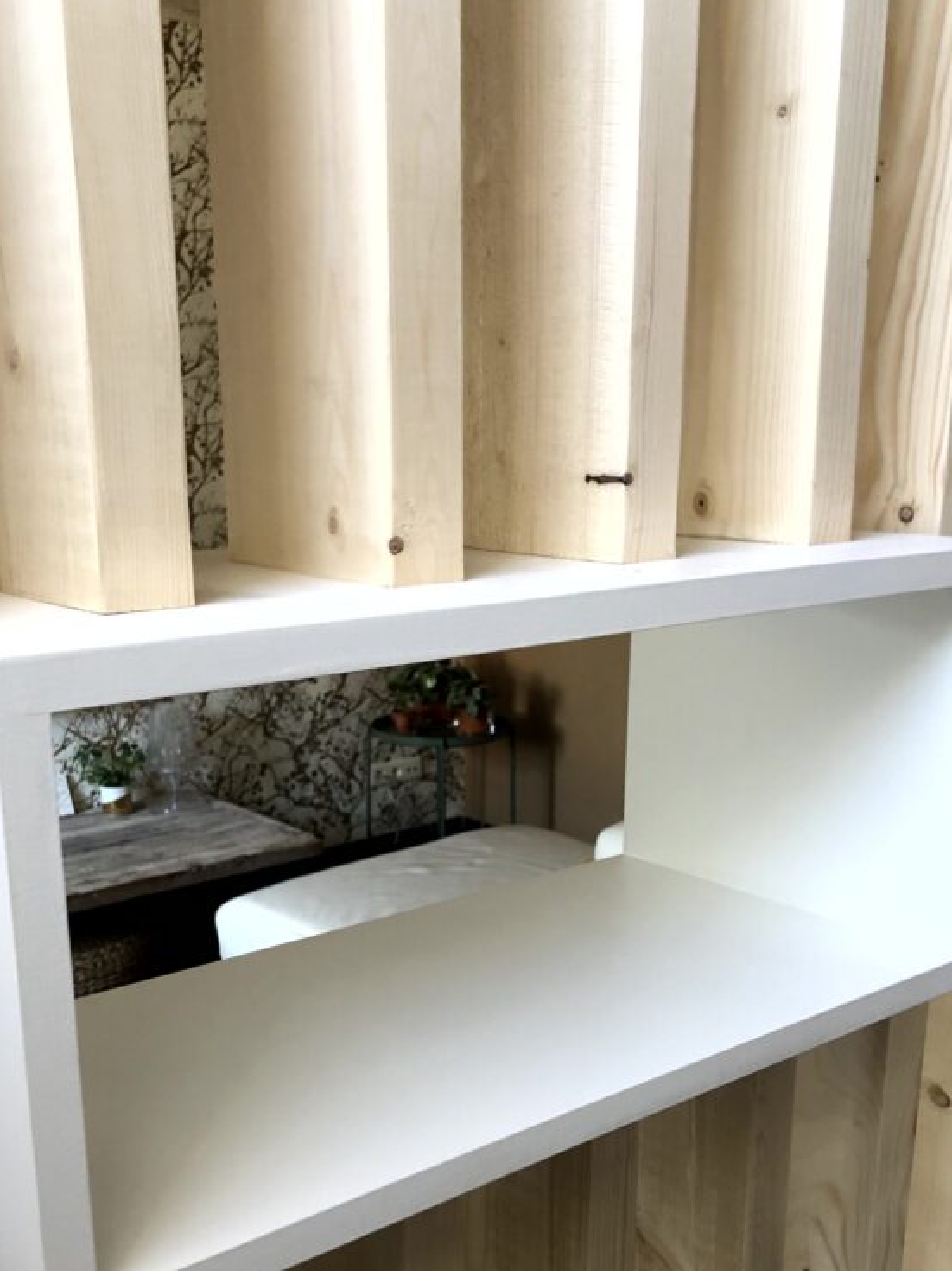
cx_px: 427
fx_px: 1431
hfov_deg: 36.8
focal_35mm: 39
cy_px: 868
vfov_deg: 46.9
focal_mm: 3.99
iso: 50
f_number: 1.8
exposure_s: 1/15
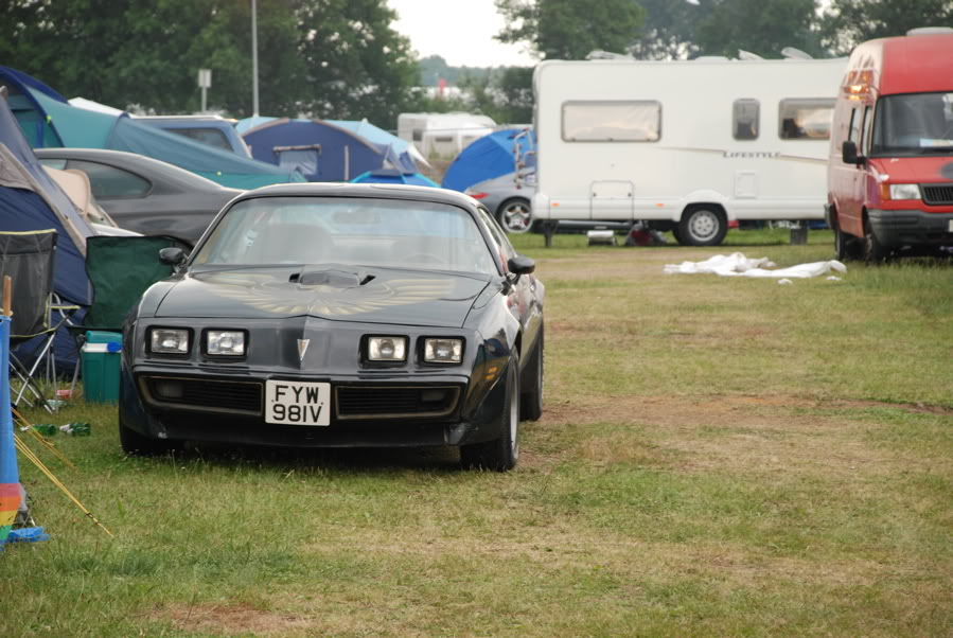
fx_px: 4175
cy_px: 319
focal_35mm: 158
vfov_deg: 8.7
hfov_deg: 13.0
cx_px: 476
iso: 400
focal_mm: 105
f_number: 5.6
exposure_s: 1/60
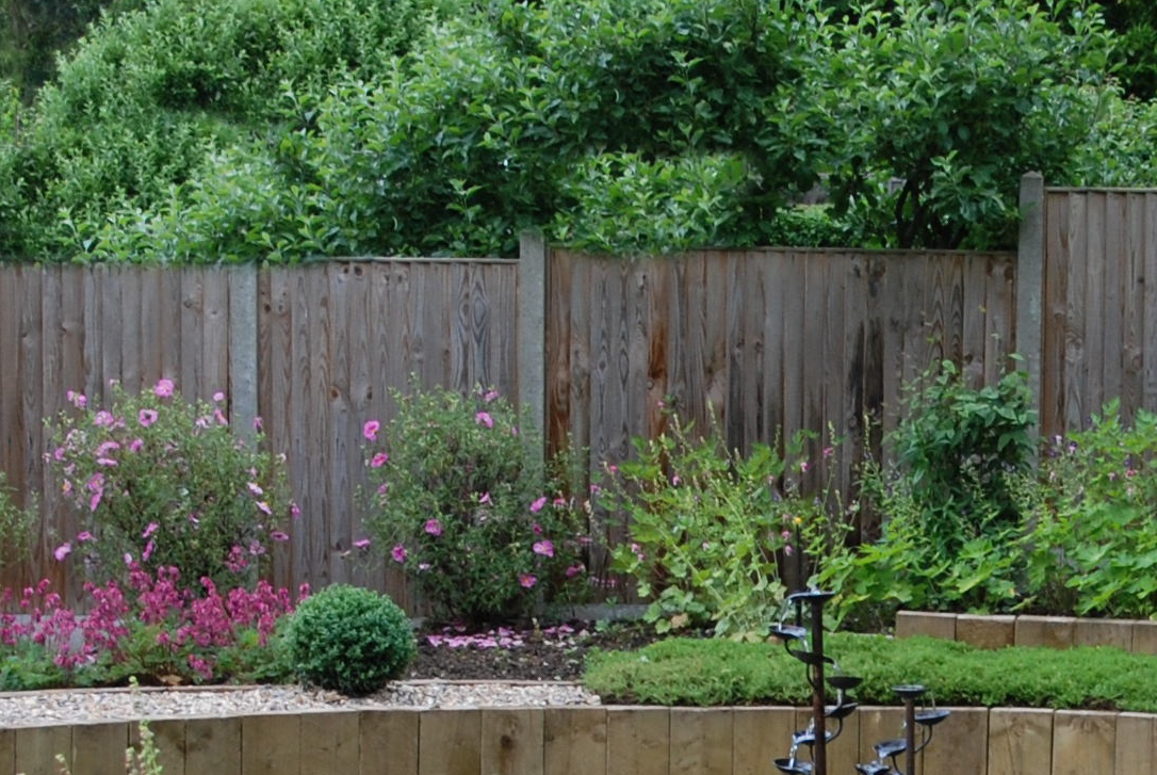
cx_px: 833
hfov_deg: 14.7
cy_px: 855
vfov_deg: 9.8
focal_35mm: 139
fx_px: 4473
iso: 200
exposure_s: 1/100
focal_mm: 26
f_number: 5
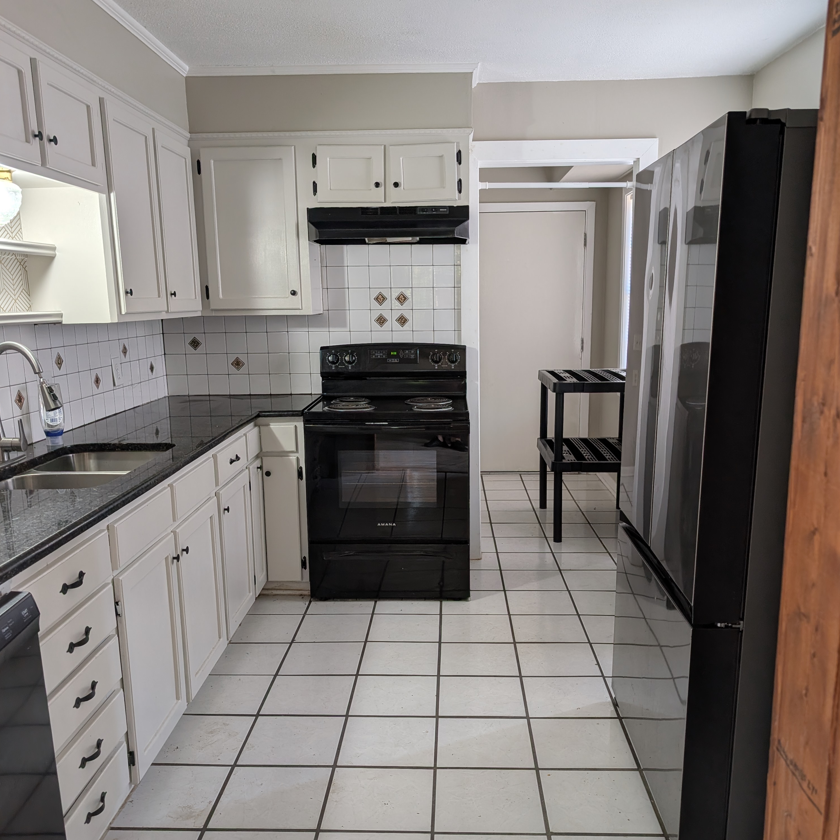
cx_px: 430
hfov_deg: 55.6
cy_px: 461
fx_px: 796
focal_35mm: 29
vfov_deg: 55.5
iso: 22
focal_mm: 6.9
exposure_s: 1/64
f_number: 1.68
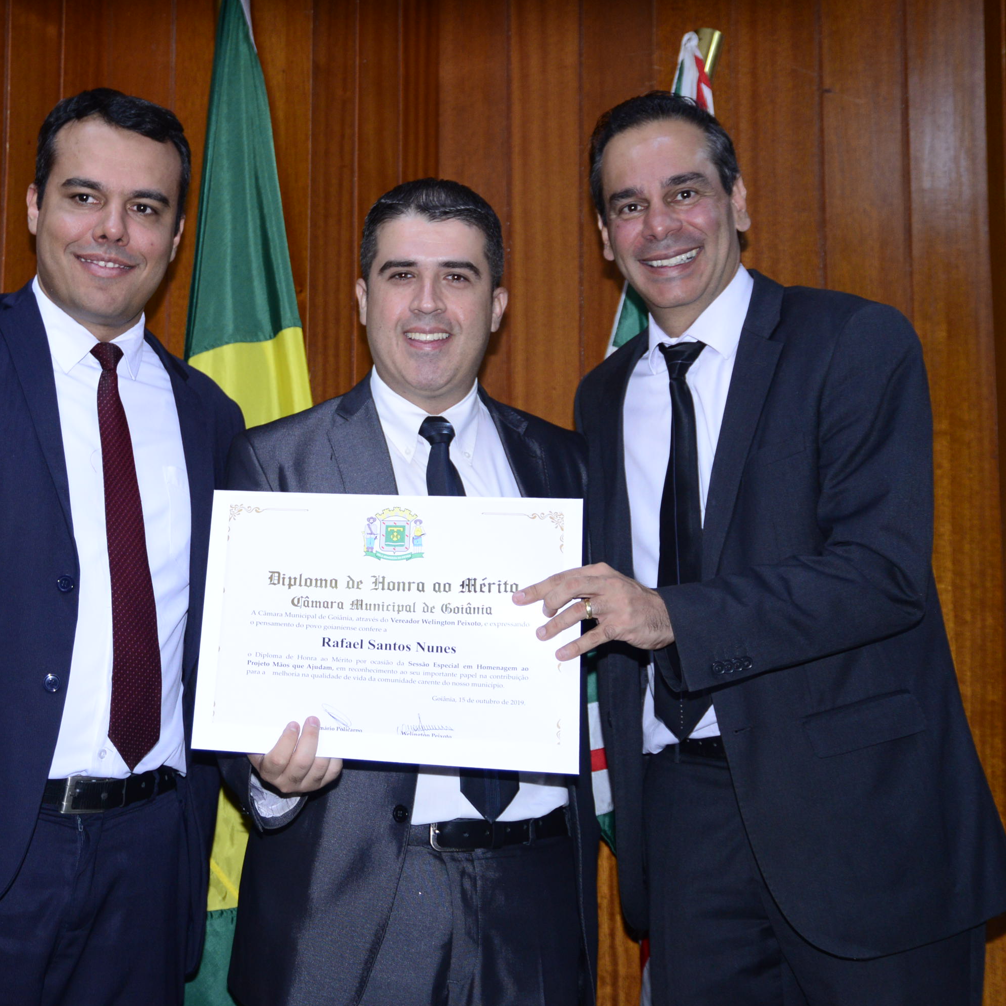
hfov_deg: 24.2
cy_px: 498
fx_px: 2334
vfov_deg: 24.3
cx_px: 316
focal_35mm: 71
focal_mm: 55
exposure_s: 1/100
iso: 1600
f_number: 5
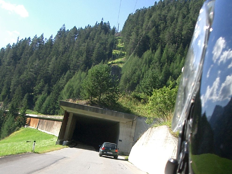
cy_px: 139
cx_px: 117
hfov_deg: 33.2
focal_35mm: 58
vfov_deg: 24.8
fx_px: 389
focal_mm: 5.8
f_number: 4.3
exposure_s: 1/200
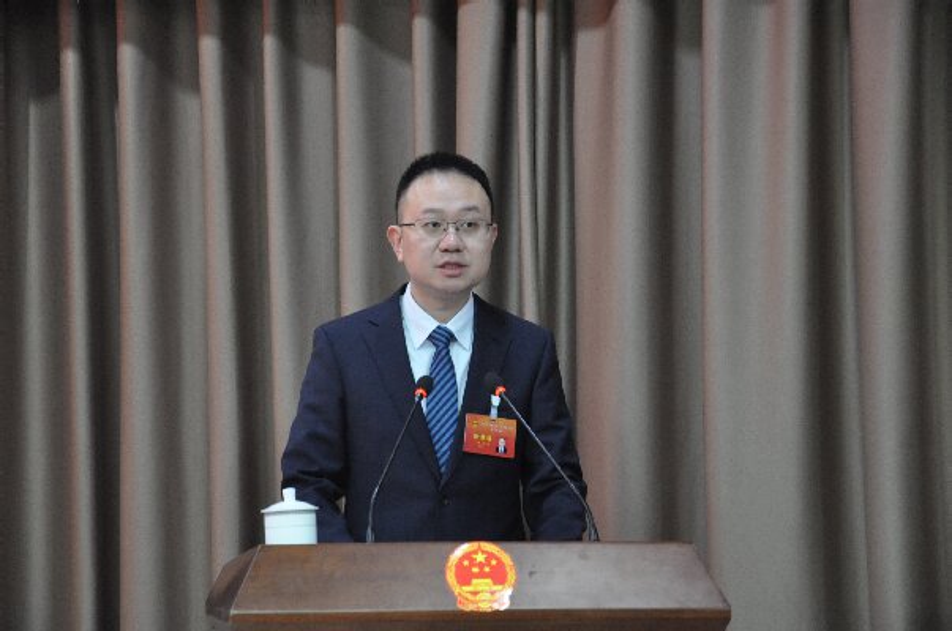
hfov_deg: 17.1
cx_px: 476
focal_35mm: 120
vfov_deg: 11.4
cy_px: 316
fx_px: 3168
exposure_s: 1/30
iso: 2200
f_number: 5.3
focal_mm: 80
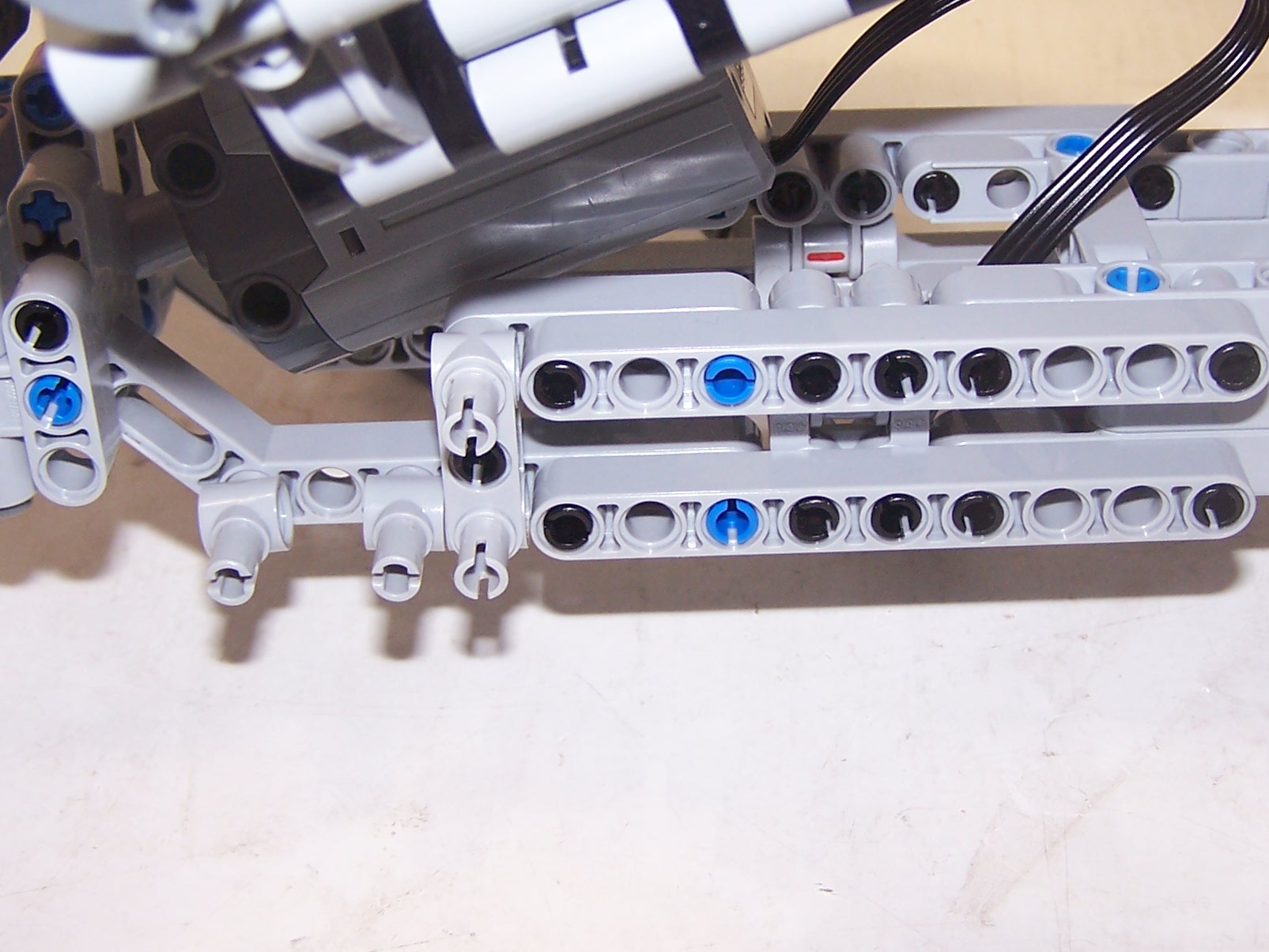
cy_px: 446
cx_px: 765
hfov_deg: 31.6
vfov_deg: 24.0
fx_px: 2236
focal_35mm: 61
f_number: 2.8
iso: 80
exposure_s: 1/60
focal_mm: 6.3
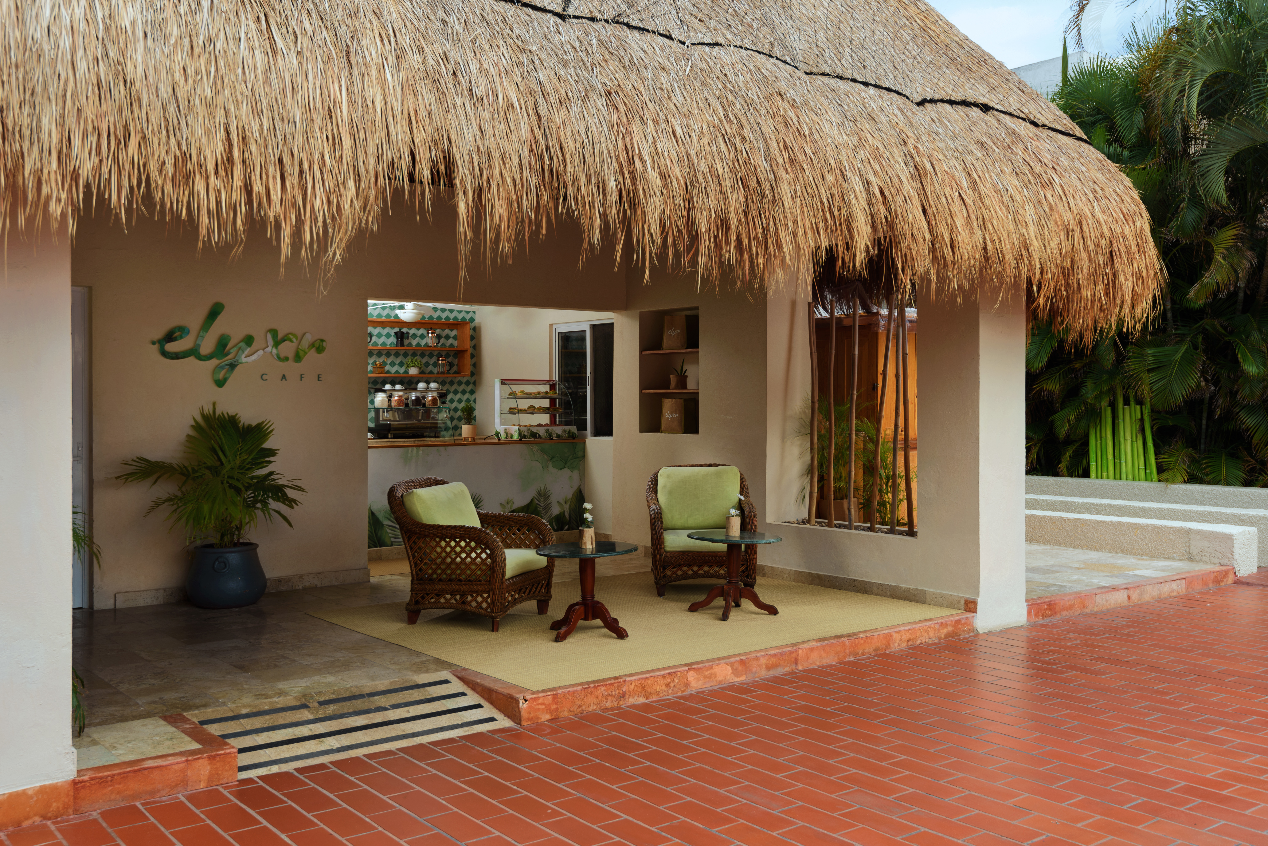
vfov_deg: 41.1
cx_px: 634
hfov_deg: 58.7
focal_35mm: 32
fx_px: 1127
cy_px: 423
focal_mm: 32
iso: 80
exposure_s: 1/200
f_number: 7.1
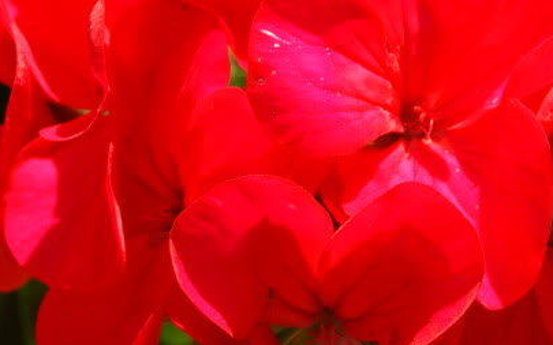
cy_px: 148
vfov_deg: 6.2
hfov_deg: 9.9
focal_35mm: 212
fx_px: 3199
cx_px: 367
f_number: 11
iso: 100
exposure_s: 1/125
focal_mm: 55
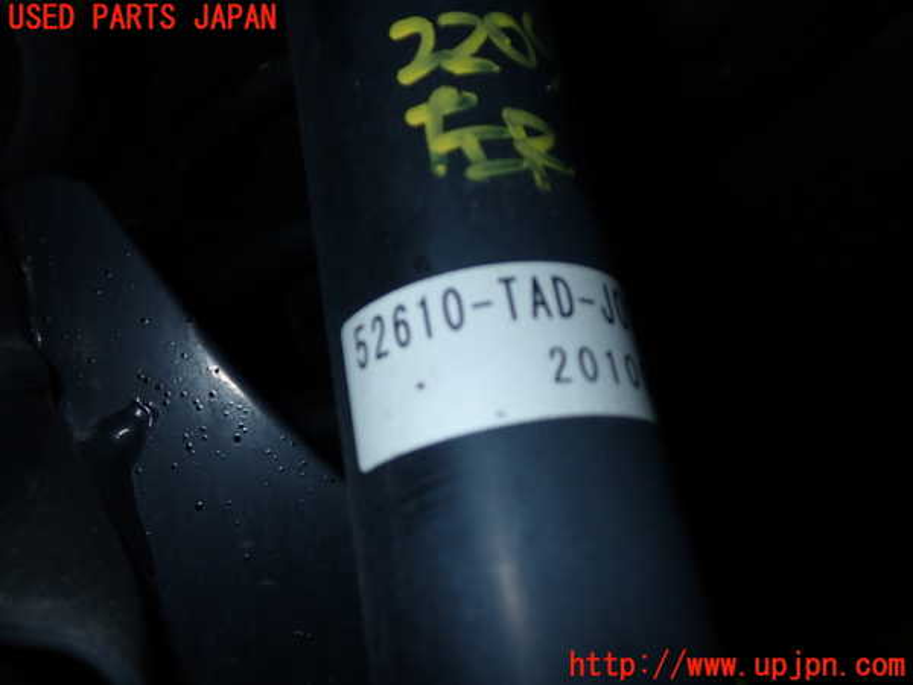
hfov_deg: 51.4
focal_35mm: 36
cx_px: 456
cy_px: 342
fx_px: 950
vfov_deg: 39.7
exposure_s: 1/40
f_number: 7.1
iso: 200
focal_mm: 6.37
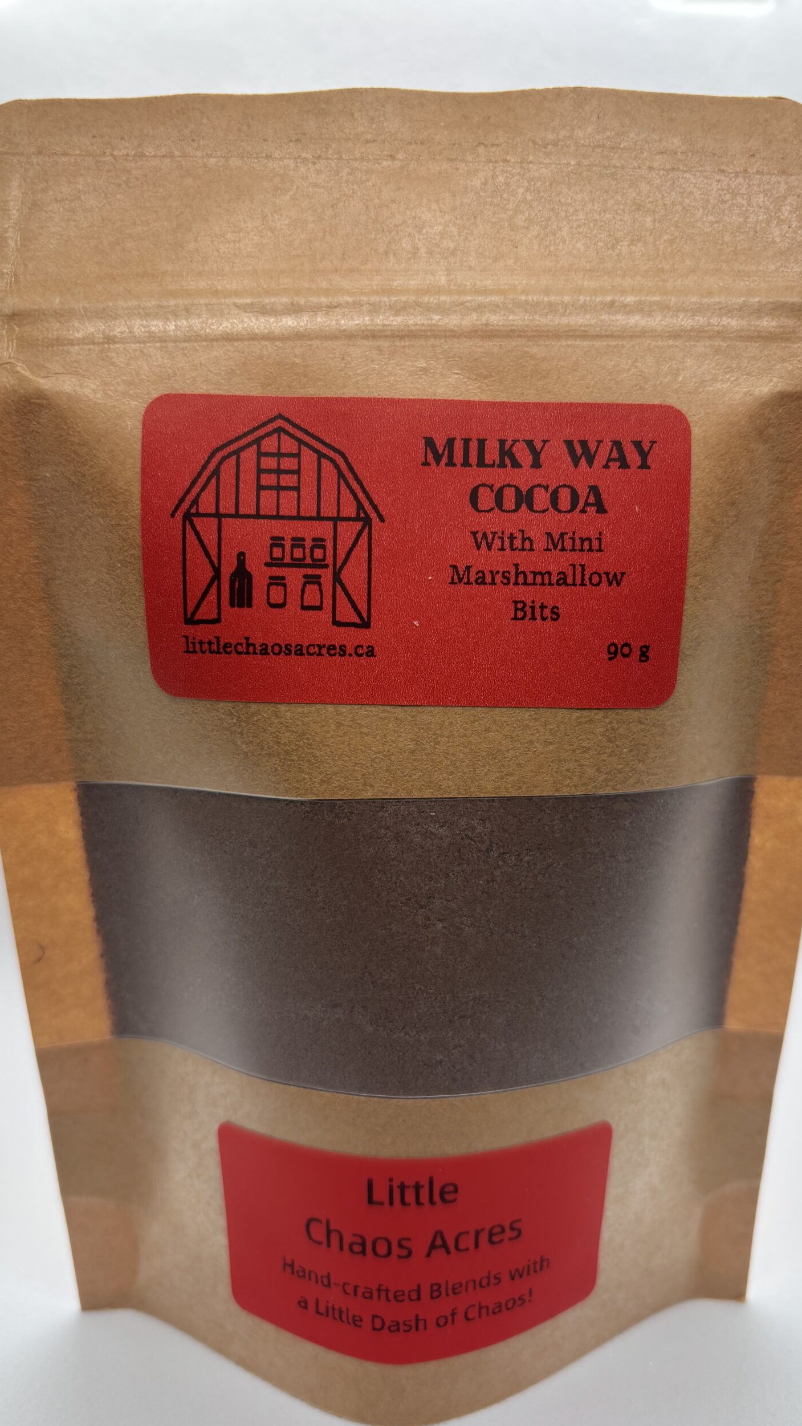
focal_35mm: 29
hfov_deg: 40.2
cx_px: 407
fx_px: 1096
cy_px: 726
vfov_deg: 66.1
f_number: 1.6
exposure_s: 1/197
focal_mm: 5.96
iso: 40
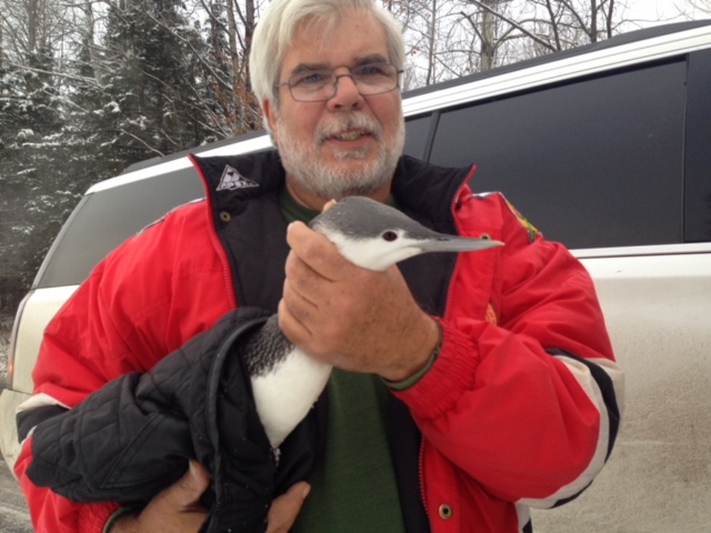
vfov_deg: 42.9
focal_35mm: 33
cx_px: 356
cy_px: 266
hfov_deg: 55.4
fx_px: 678
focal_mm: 4.12
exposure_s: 1/120
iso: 80
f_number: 2.4
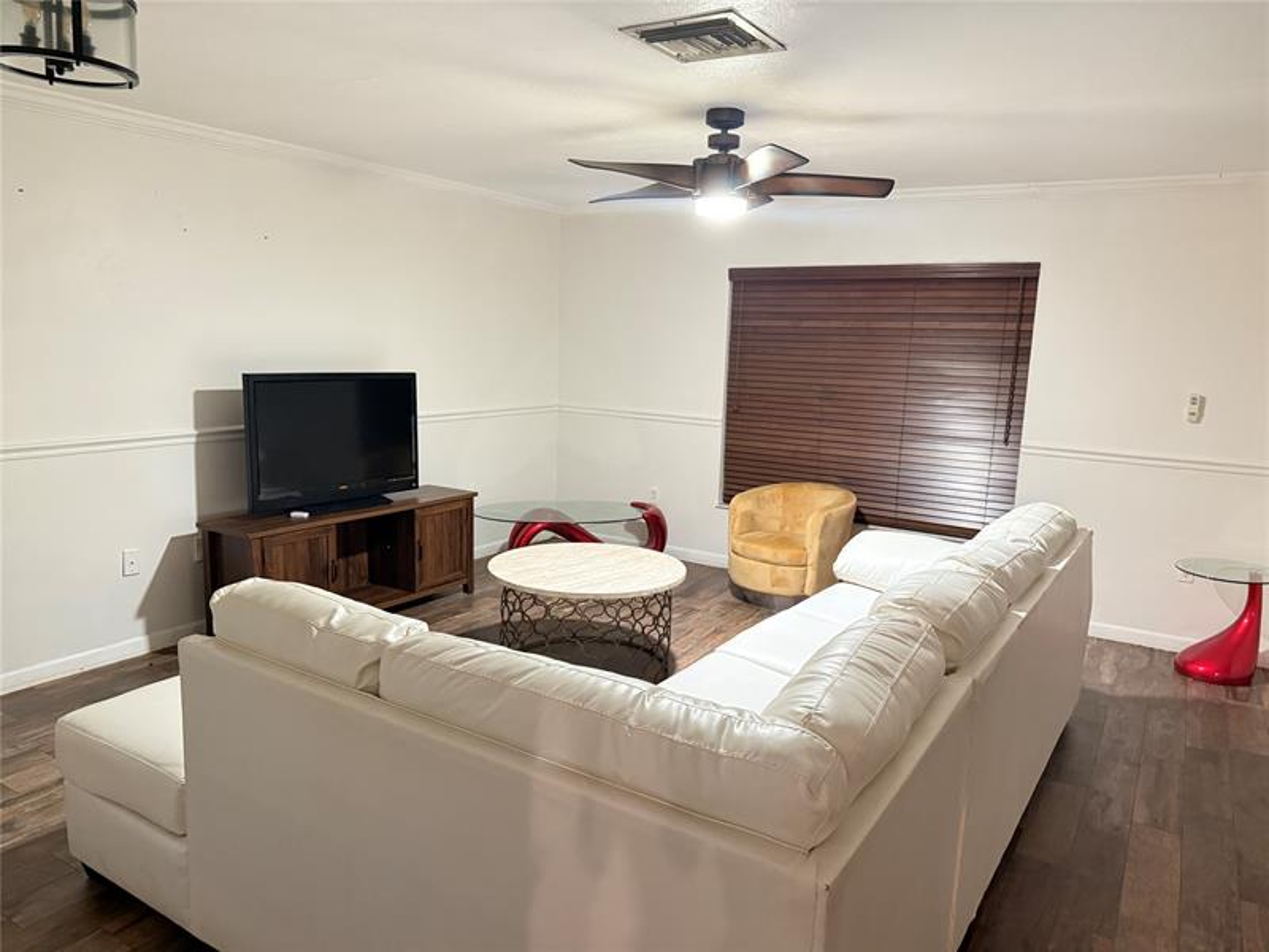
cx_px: 634
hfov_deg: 71.6
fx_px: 880
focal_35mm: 24
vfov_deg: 56.8
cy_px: 476
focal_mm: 6.76
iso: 800
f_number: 1.78
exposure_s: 1/30
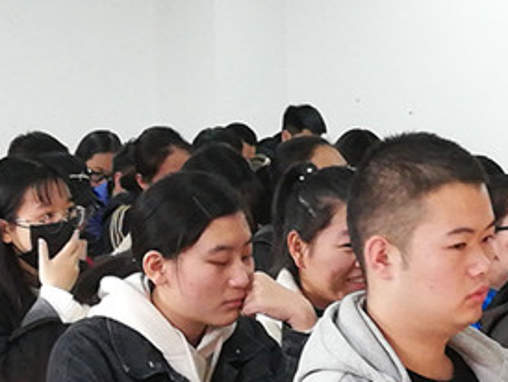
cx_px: 456
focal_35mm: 140
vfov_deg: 10.6
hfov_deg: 14.0
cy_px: 263
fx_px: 2056
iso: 320
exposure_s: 1/25
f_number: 2.2
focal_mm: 3.81
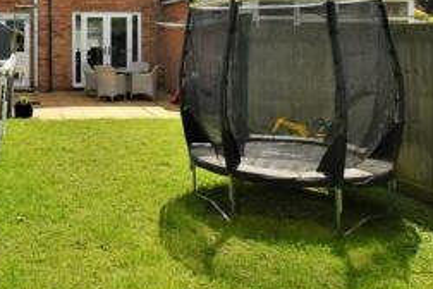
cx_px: 70
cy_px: 25
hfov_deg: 46.2
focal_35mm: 39
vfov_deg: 32.4
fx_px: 469
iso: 100
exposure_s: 1/200
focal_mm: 10
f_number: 11
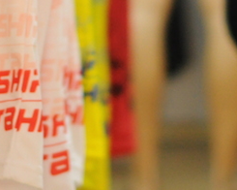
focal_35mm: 287
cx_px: 69
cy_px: -113
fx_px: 2013
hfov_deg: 6.7
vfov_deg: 5.3
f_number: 1.8
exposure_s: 1/200
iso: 1250
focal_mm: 50
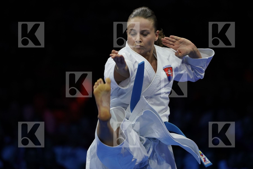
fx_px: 2811
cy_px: 84
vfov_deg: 3.4
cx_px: 126
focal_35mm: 400
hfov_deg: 5.2
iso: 1250
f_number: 5.6
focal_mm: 400
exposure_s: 1/500
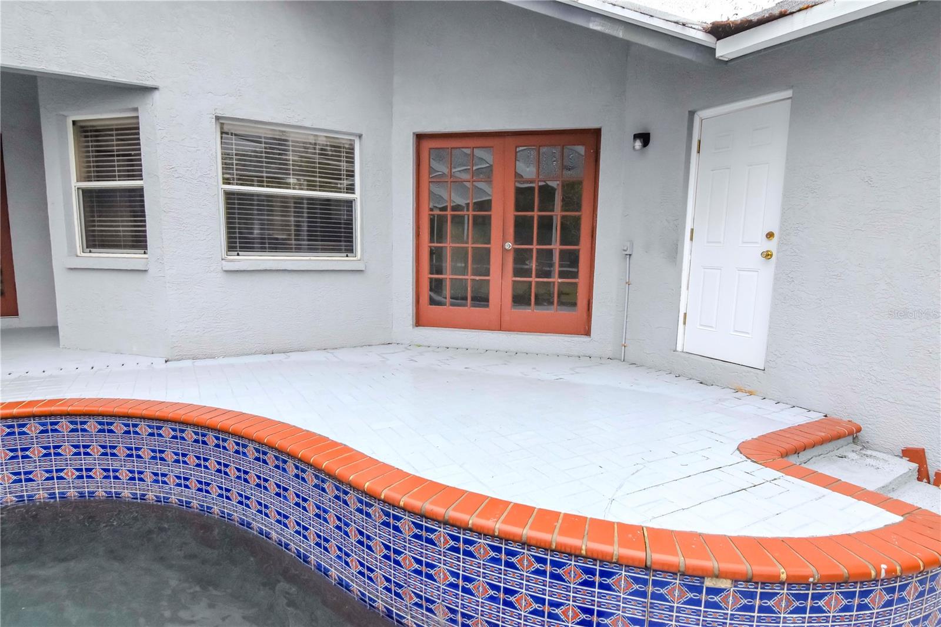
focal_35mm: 20
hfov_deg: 85.4
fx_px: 510
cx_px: 470
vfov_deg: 63.2
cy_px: 314
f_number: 8
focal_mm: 13
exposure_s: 1/250
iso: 800
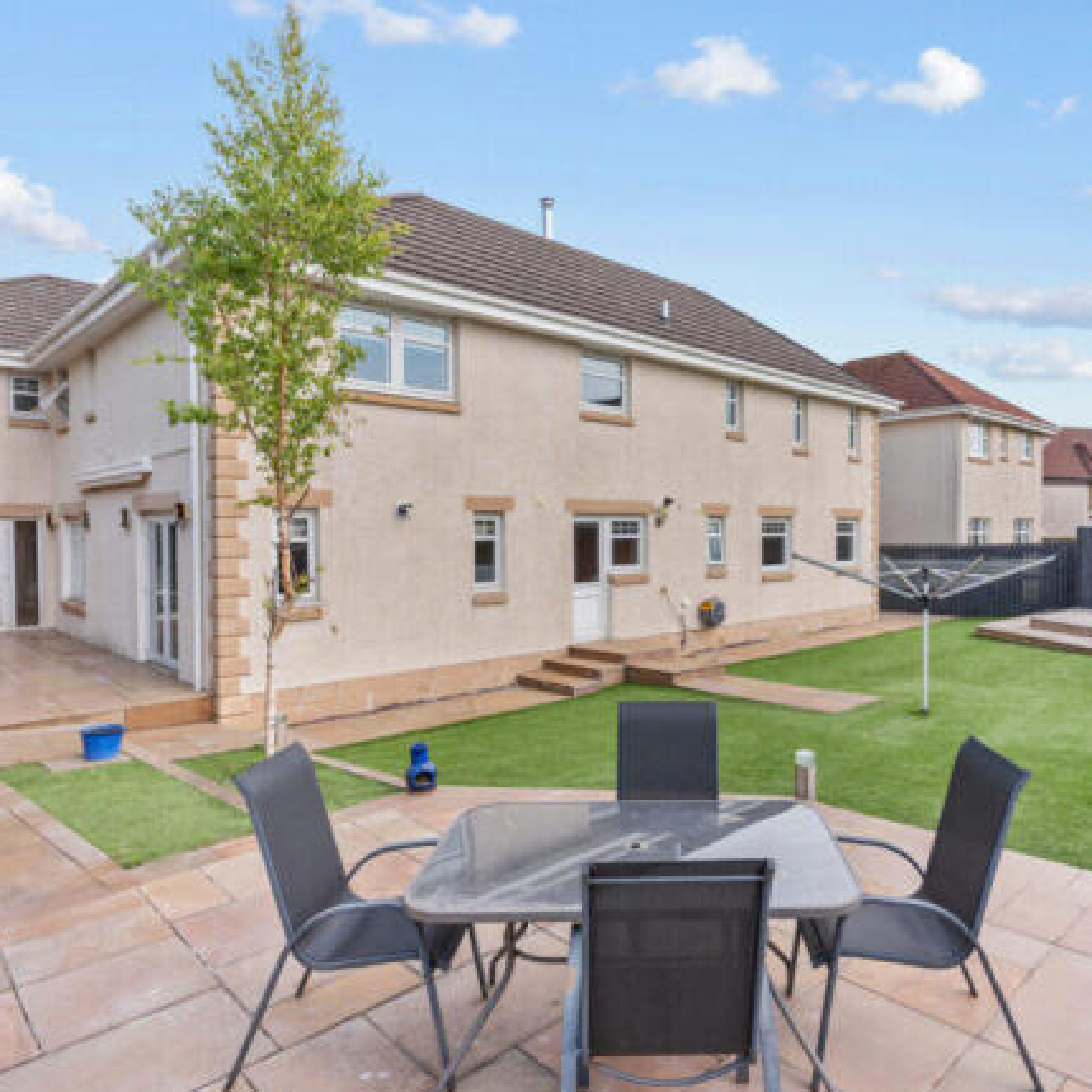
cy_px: 547
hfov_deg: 69.1
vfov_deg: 69.6
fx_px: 785
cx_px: 639
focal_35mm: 22
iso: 320
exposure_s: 1/400
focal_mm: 17
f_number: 8
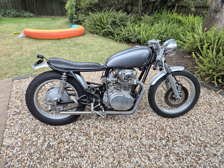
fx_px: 149
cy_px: 84
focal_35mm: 23
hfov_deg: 73.9
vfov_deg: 58.9
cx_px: 112
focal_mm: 5.4
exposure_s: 1/216
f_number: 1.8
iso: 25
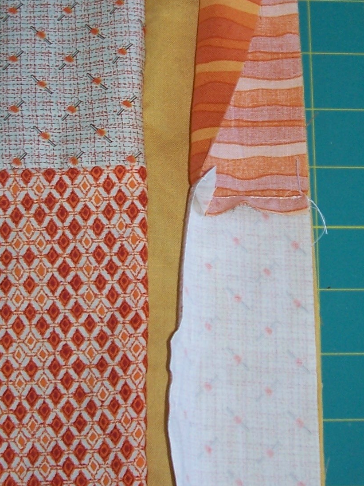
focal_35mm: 80
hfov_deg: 18.4
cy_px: 124
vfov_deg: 24.2
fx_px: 1122
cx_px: 227
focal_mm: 5.6
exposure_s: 1/60
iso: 80
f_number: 2.7
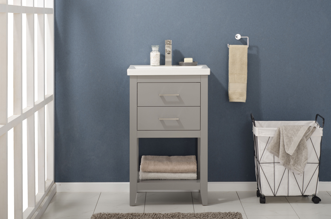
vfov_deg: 18.1
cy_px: 110
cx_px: 166
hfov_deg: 27.0
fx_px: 688
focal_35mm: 75
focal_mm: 50
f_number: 8
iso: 100
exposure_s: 1/125
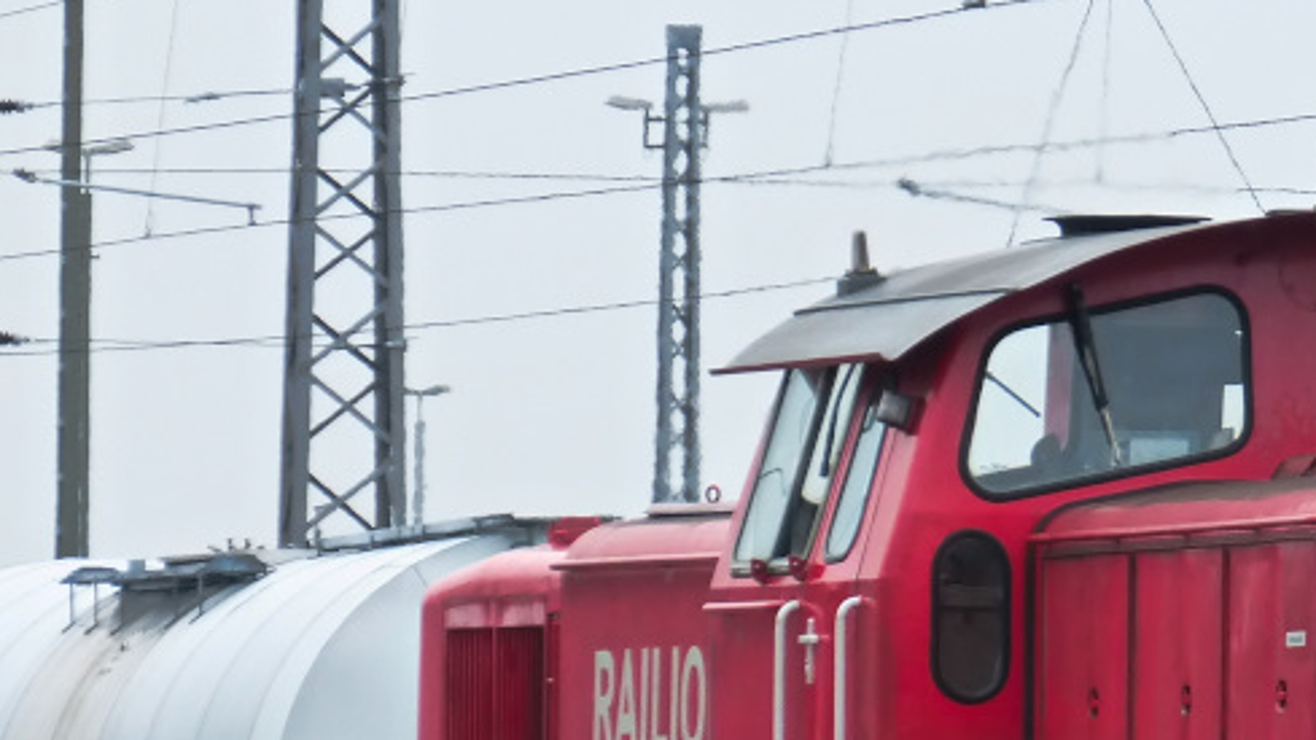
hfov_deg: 3.1
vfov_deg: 1.8
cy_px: 1028
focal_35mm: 692
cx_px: 1289
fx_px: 24146
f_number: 4
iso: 160
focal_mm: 46.6
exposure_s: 1/125
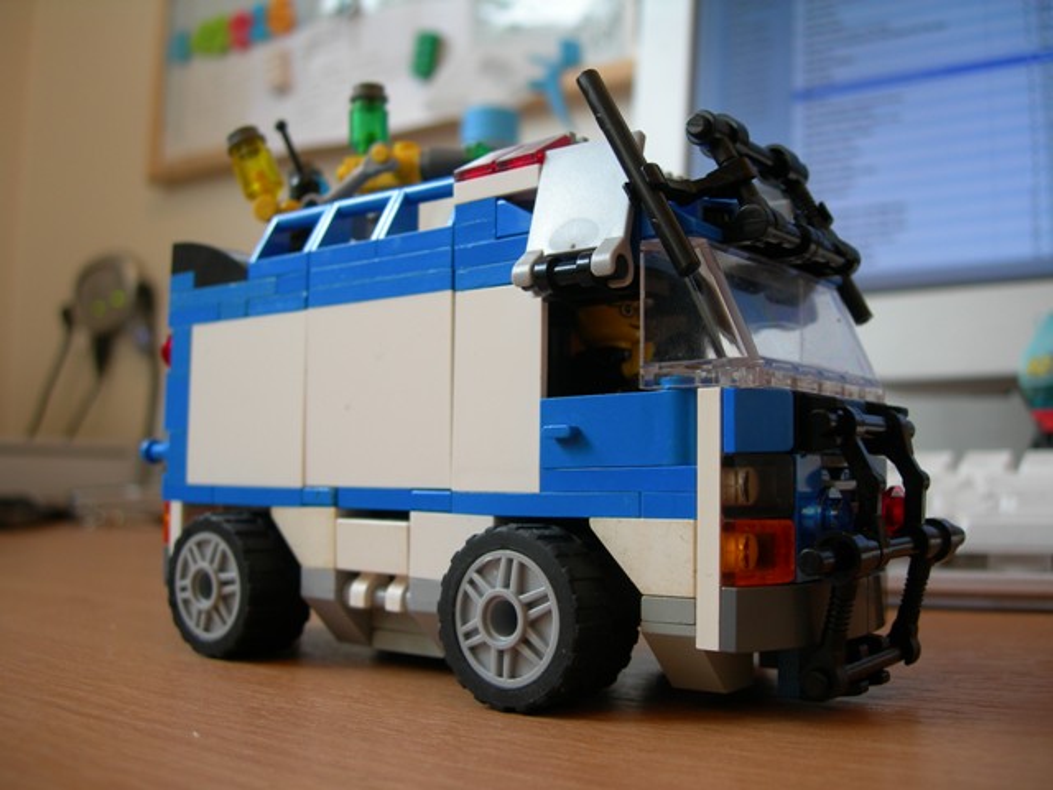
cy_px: 395
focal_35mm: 38
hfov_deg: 49.0
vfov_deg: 37.7
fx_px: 1156
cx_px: 526
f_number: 2.8
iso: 50
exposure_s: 1/13.5
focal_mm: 7.8
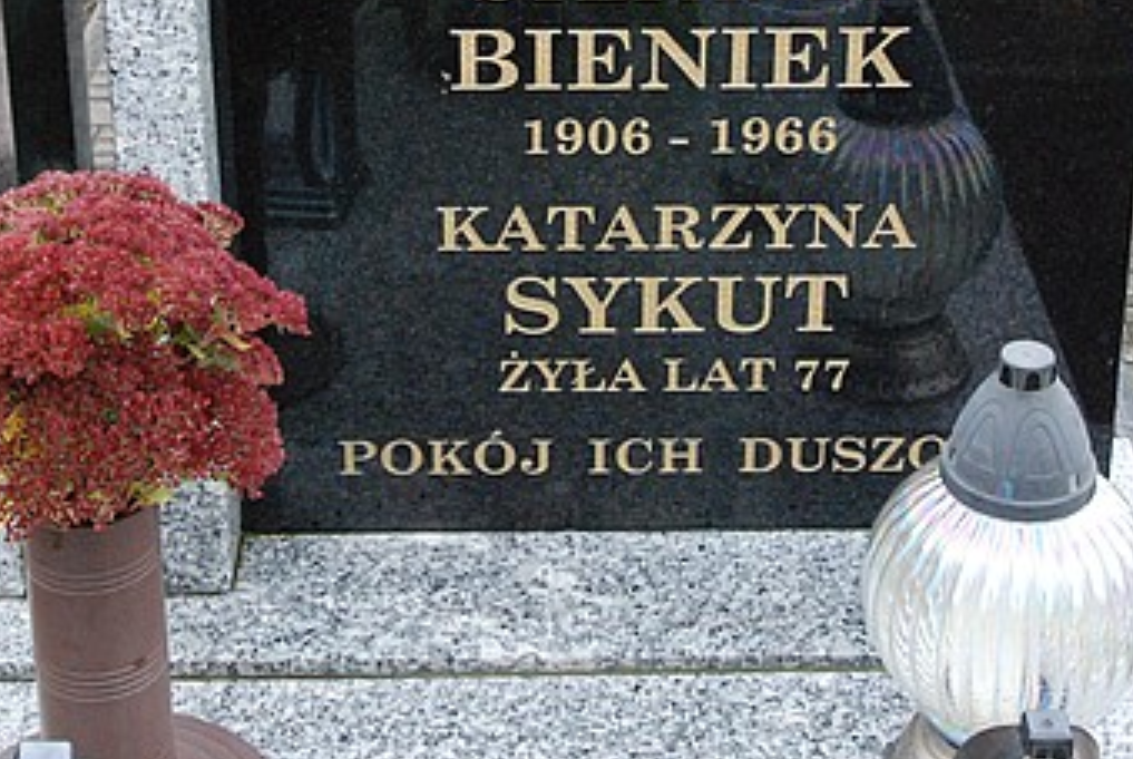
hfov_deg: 23.9
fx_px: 2679
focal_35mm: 85
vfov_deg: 15.9
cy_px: 90
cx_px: 568
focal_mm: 30
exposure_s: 1/250
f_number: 9
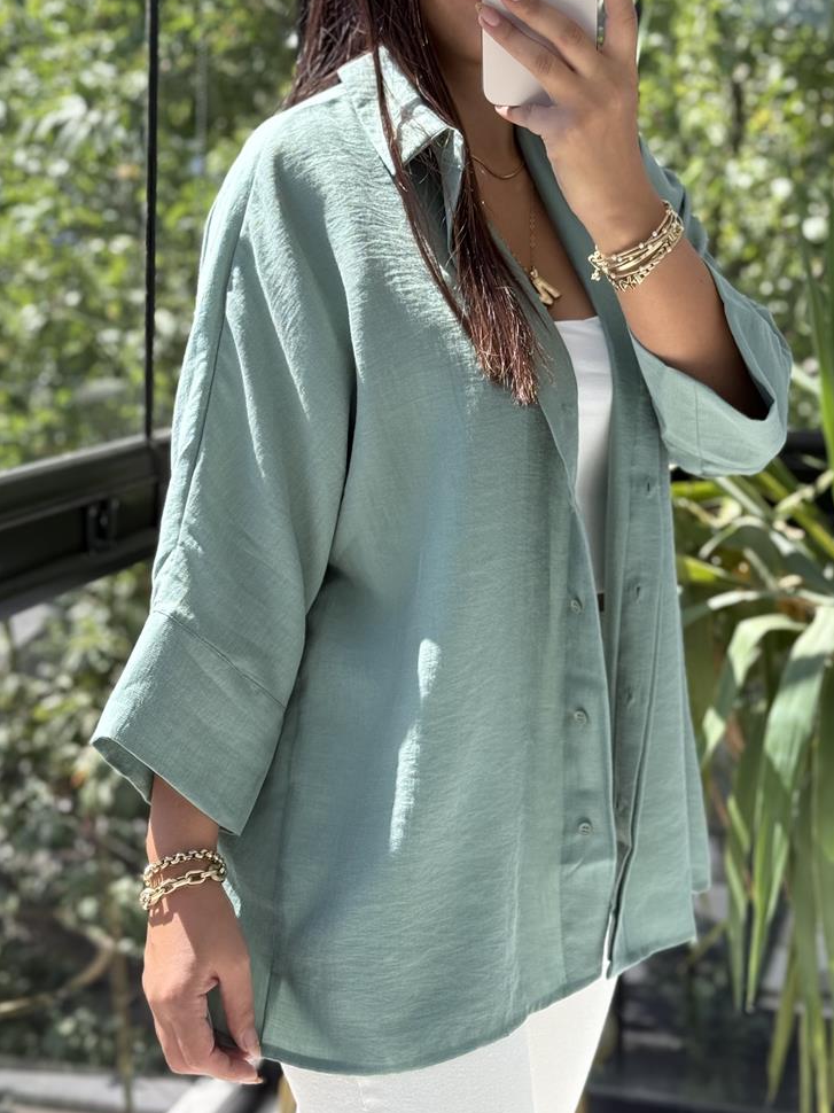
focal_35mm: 66
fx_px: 2121
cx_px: 498
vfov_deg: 29.3
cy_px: 434
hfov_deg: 22.2
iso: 80
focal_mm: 6.76
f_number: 1.78
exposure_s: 1/434
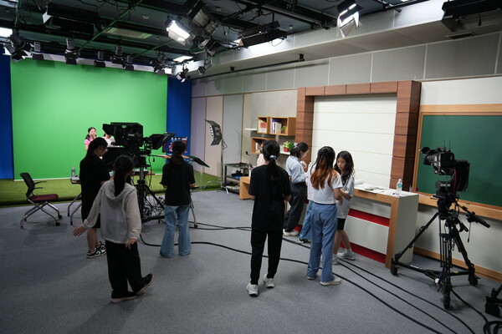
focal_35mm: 24
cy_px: 167
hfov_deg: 73.7
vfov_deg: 53.1
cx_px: 251
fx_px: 335
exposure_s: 1/320
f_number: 2.8
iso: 800
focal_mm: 24
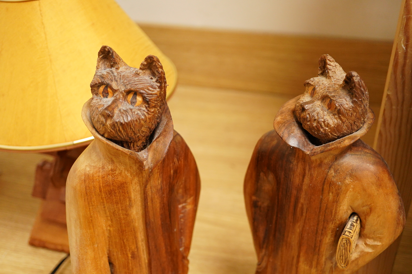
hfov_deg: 43.6
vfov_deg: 29.9
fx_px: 515
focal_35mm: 45
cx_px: 206
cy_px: 137
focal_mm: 30
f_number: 3.5
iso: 2500
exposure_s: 1/200
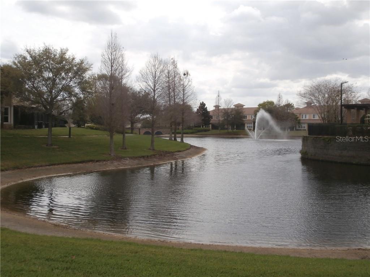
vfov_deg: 37.7
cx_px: 185
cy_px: 138
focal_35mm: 38
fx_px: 406
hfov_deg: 49.0
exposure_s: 1/800
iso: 100
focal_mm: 6.67
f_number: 3.9
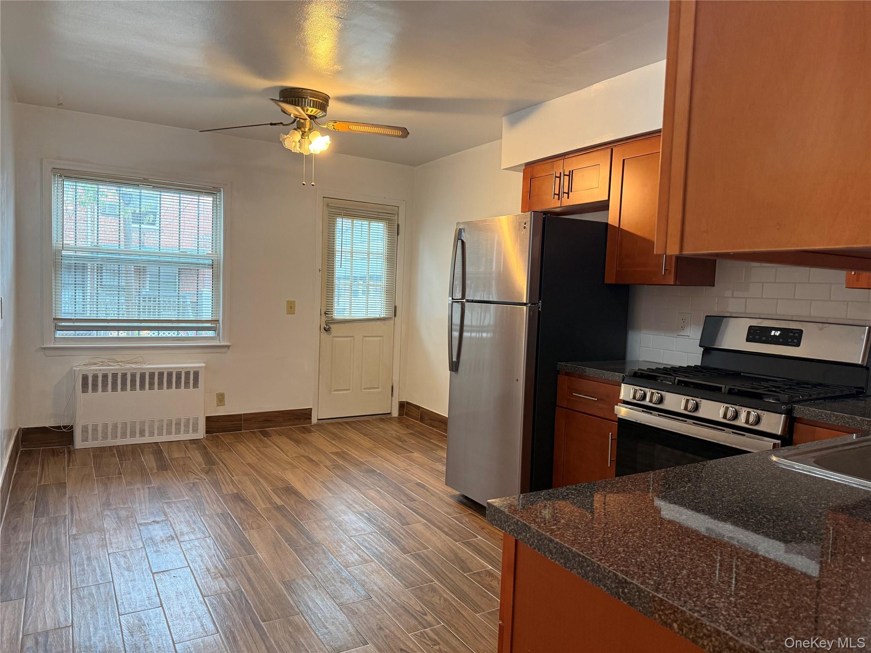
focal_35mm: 24
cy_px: 326
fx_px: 604
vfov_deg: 56.8
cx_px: 436
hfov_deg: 71.6
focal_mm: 6.76
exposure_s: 1/60
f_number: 1.78
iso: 320
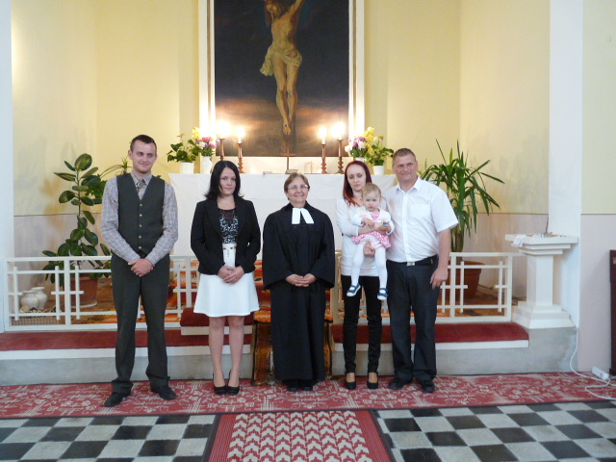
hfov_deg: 65.3
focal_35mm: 27
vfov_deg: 51.4
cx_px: 308
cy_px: 231
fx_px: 480
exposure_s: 1/13
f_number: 2.8
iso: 400
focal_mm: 4.8
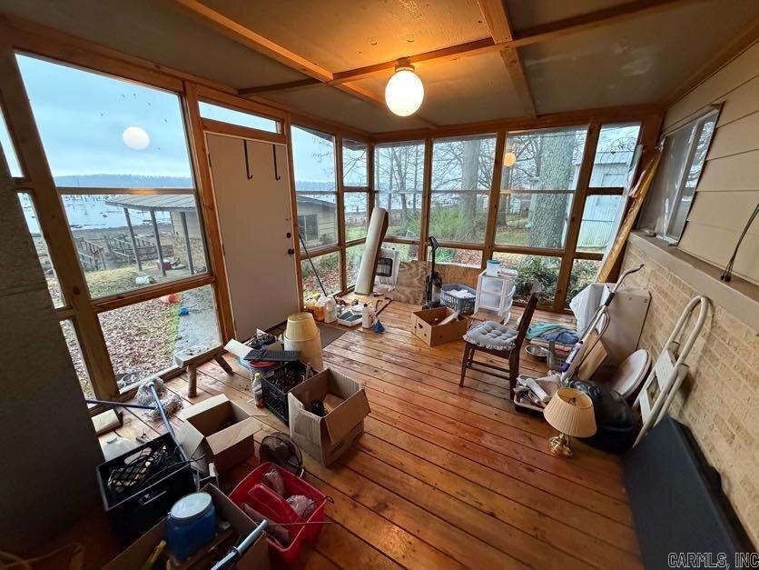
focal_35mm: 14
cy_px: 285
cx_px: 380
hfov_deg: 102.1
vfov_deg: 85.7
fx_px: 307
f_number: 2.2
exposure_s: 1/60
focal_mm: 2.22
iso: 640
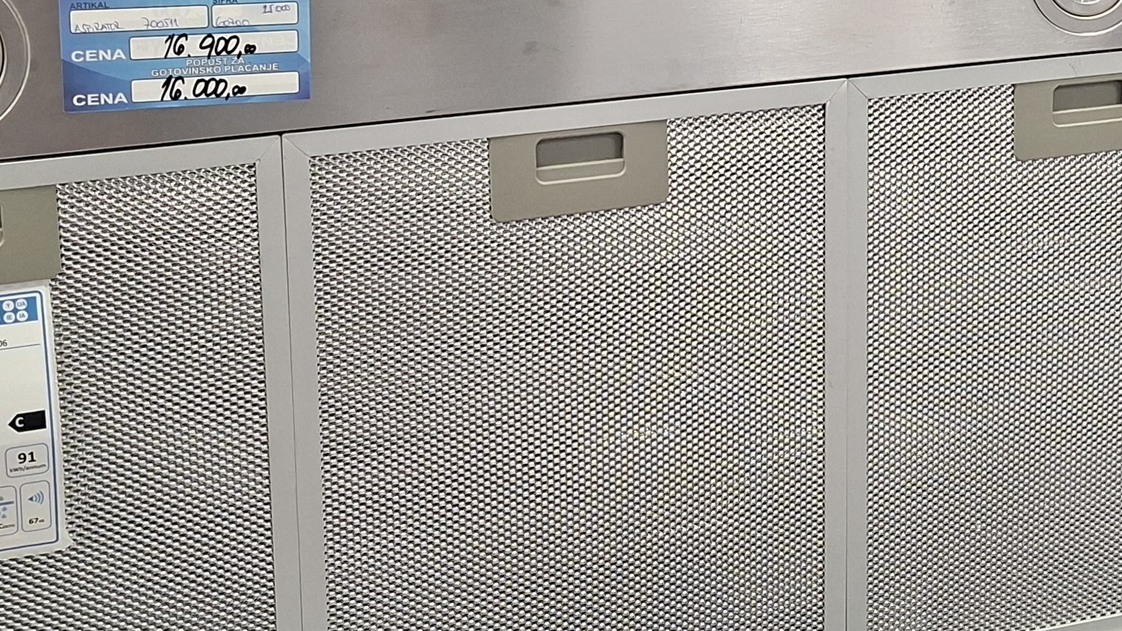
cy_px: 50
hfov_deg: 31.8
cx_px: 685
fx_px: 1963
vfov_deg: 17.9
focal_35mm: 66
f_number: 1.8
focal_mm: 5.54
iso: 200
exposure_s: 1/50
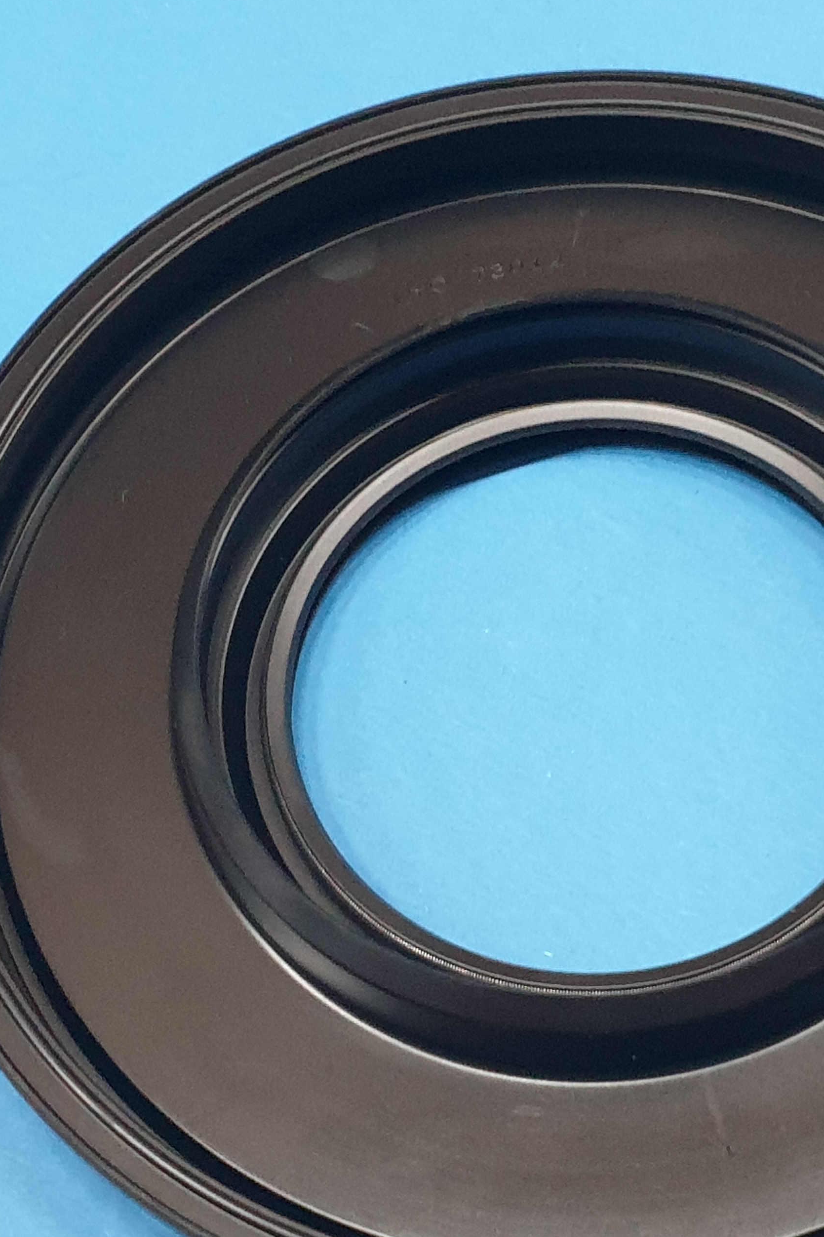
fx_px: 1477
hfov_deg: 30.8
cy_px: 692
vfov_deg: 45.4
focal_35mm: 43
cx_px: 590
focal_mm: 4.3
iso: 320
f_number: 1.5
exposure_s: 1/25
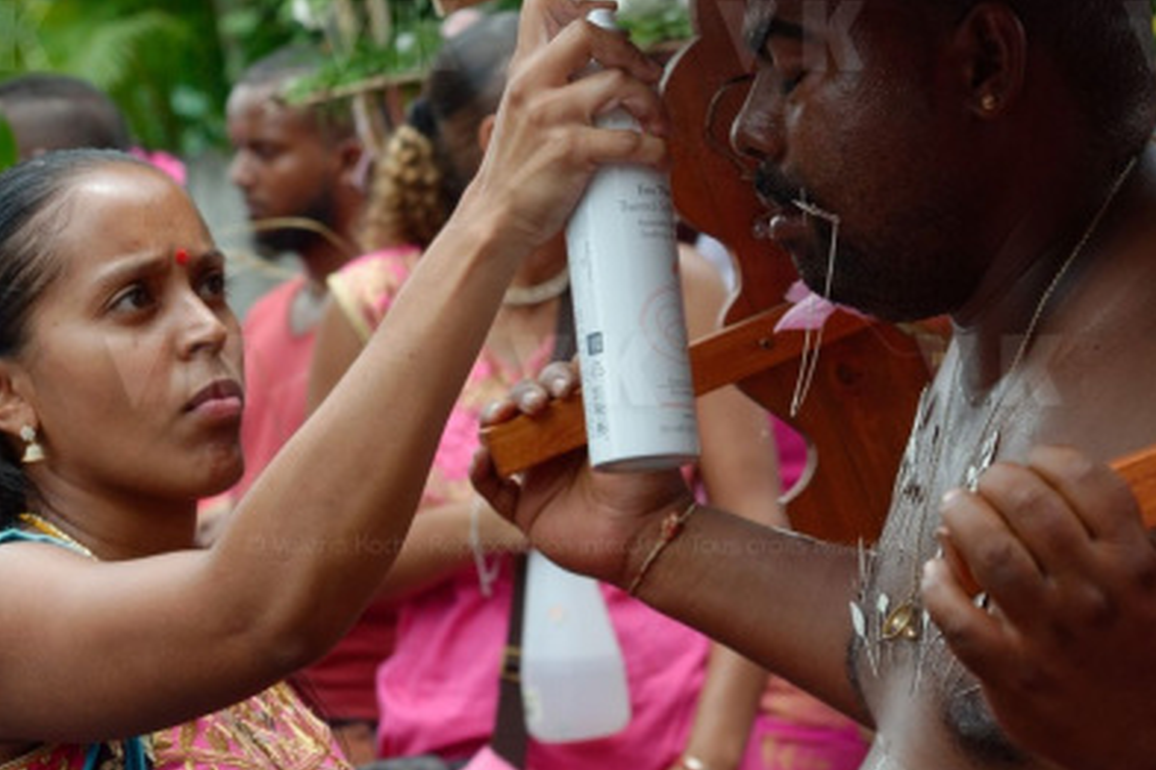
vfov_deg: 8.6
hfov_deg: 12.8
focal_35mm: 160
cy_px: 103
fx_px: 5137
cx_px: 581
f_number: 6.3
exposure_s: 1/400
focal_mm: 70
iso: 200
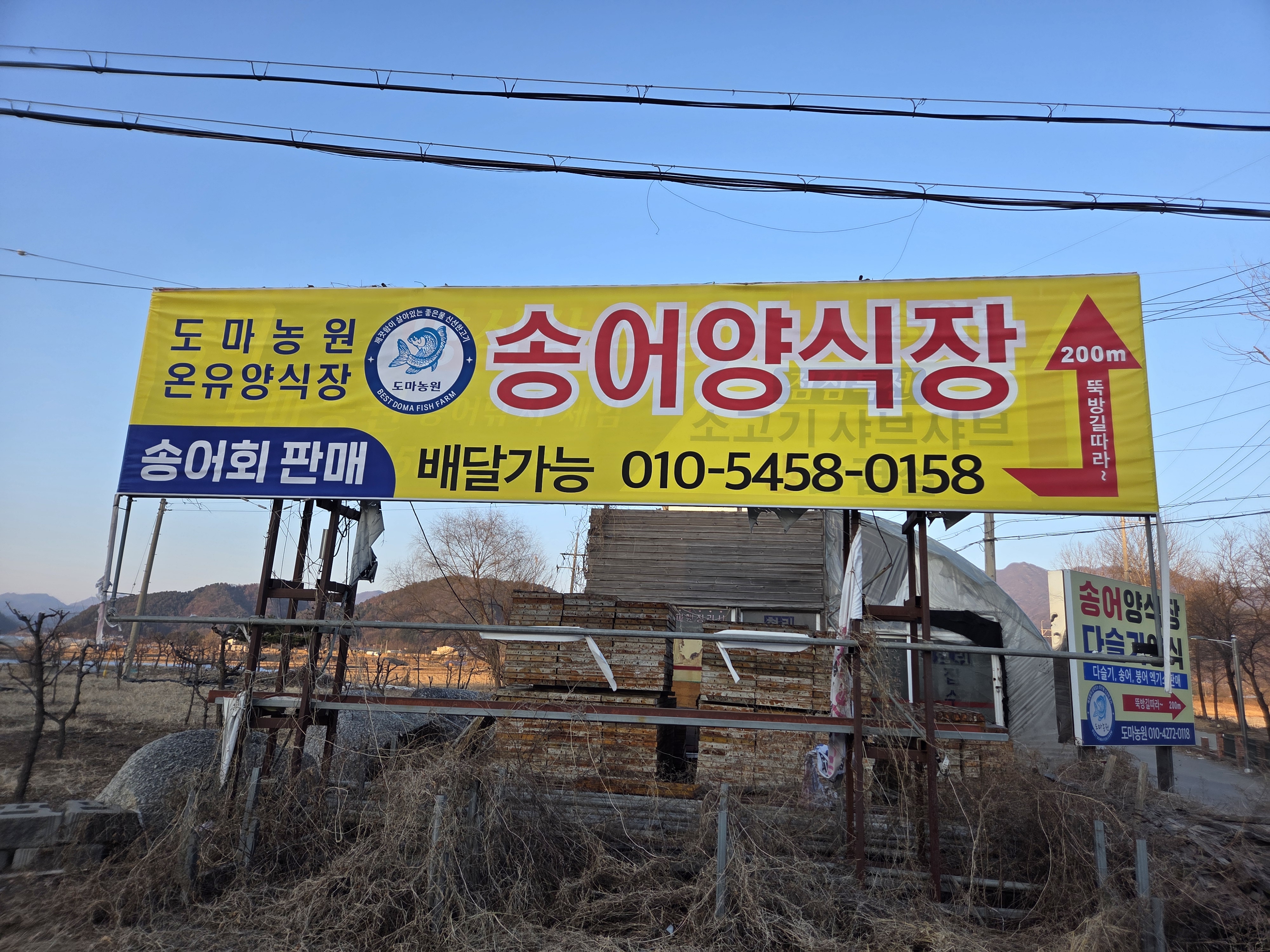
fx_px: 844
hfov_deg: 73.9
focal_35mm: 23
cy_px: 476
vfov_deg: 58.9
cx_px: 635
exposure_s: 1/947
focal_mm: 5.4
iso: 80
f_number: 1.8
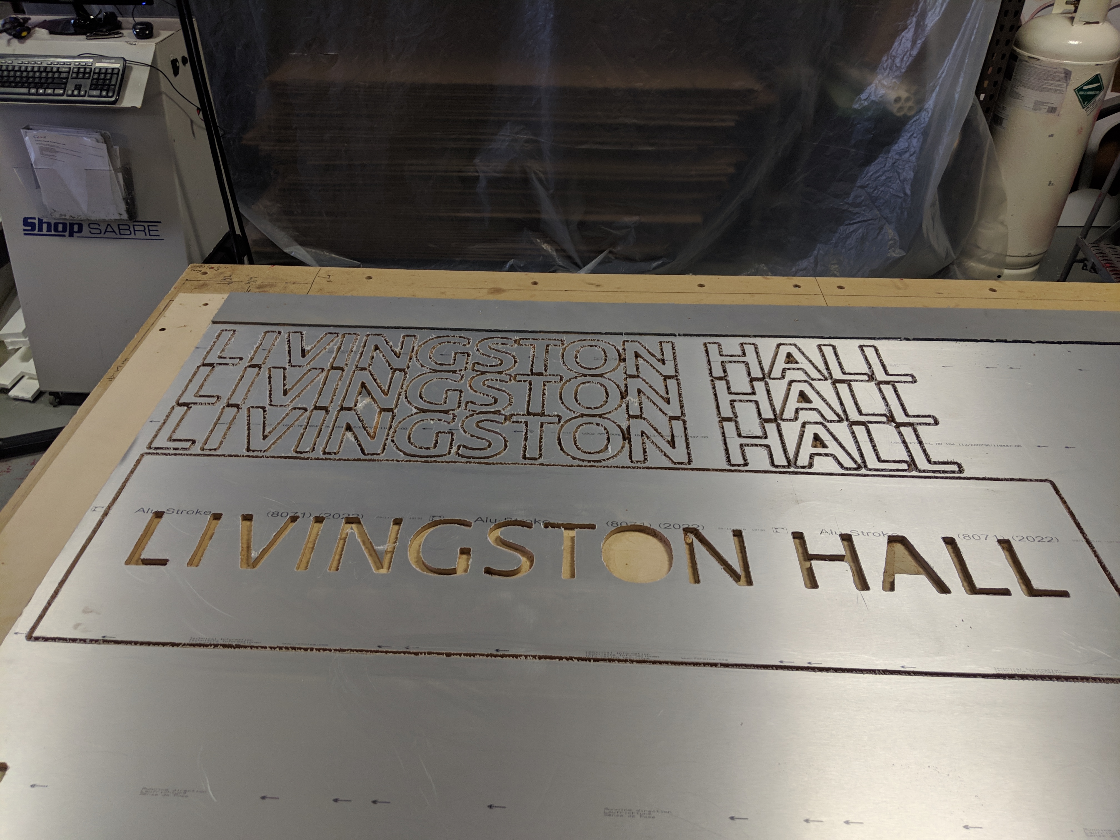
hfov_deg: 65.3
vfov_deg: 51.4
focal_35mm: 27
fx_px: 874
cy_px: 420
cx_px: 560
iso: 86
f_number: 1.8
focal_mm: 4.44
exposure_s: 1/125
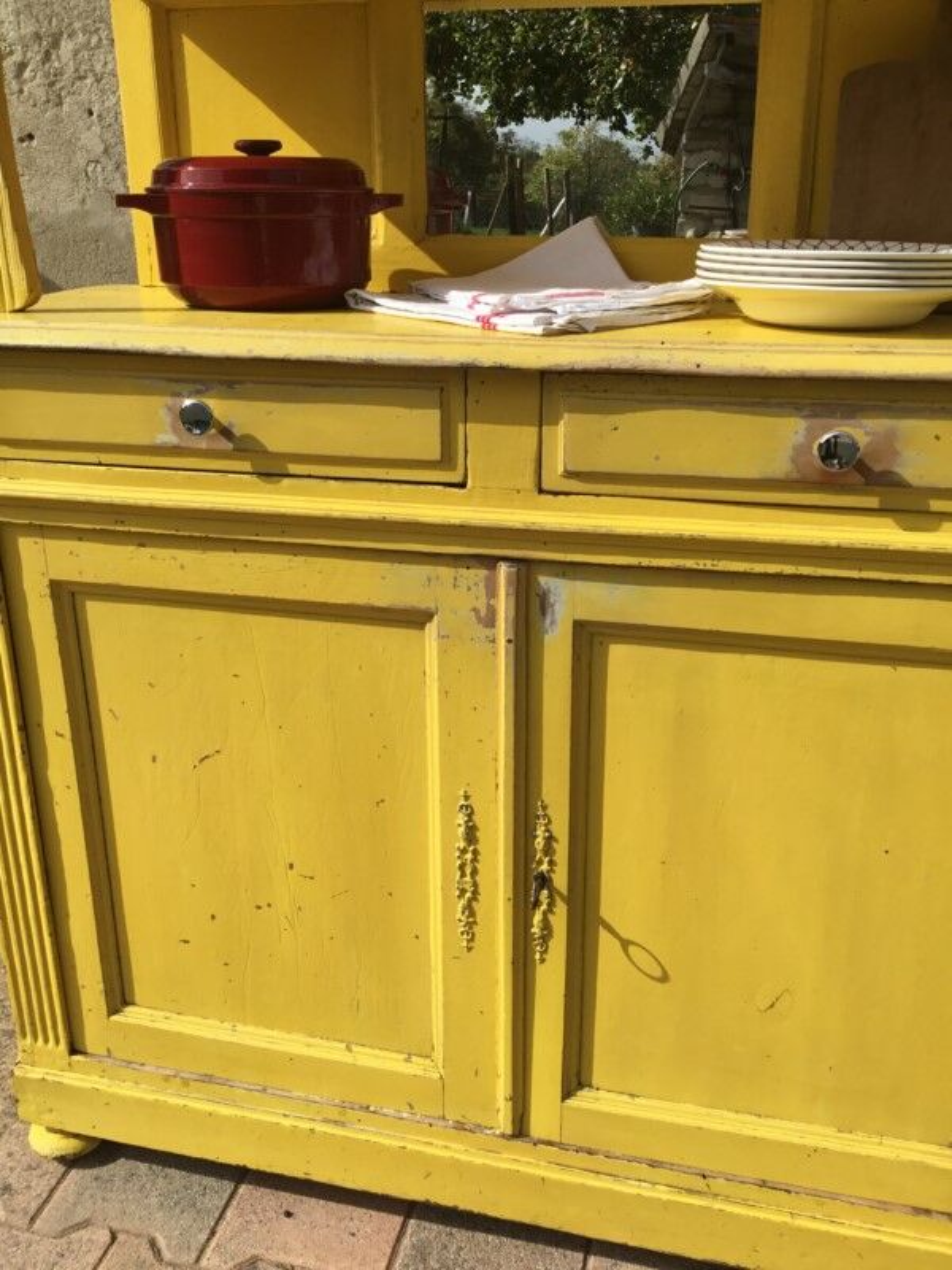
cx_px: 476
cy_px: 635
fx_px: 1137
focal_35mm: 31
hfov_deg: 45.4
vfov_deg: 58.4
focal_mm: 3.3
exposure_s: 1/2037
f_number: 2.4
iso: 25
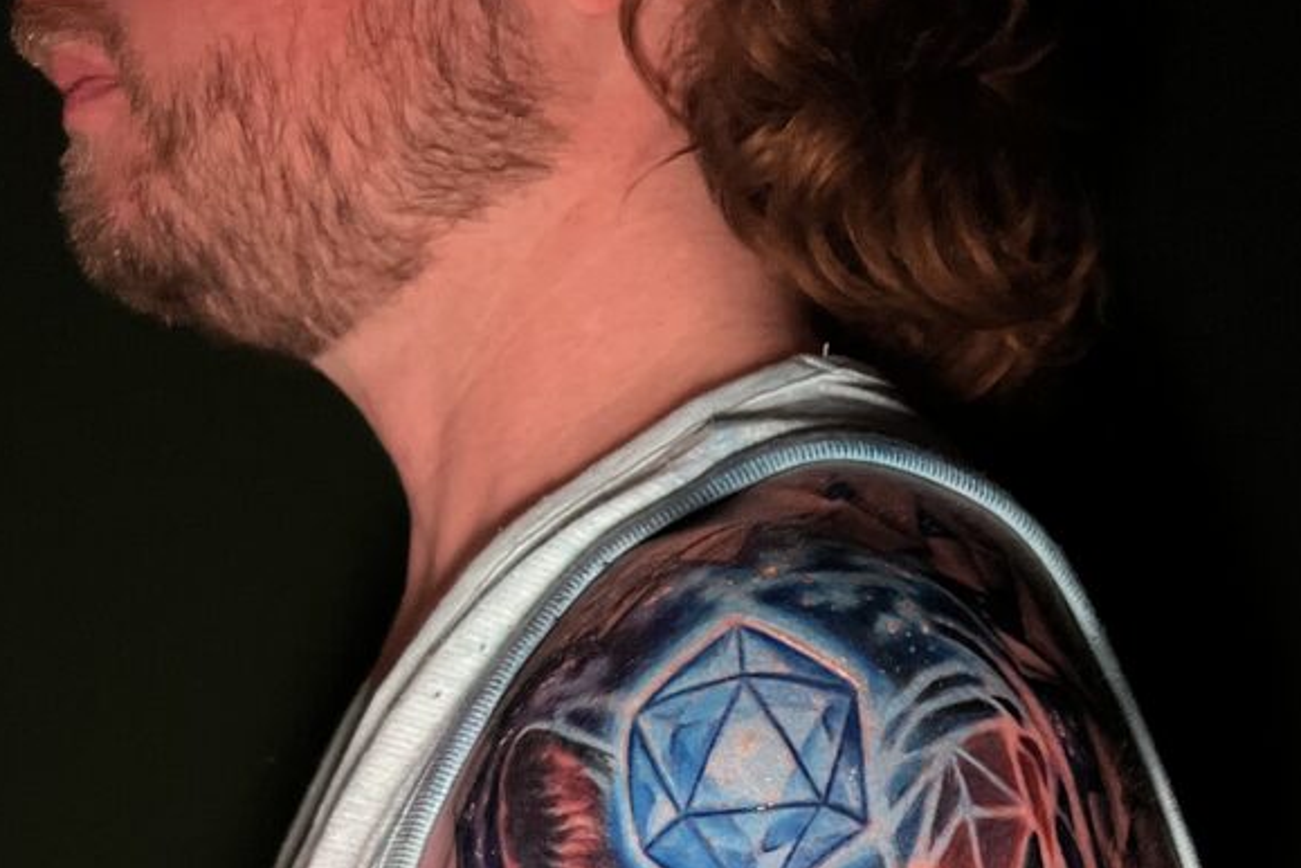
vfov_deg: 21.2
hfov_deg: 35.4
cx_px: 818
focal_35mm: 56
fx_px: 2024
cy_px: 1214
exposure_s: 1/60
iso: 250
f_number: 1.5
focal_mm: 5.7
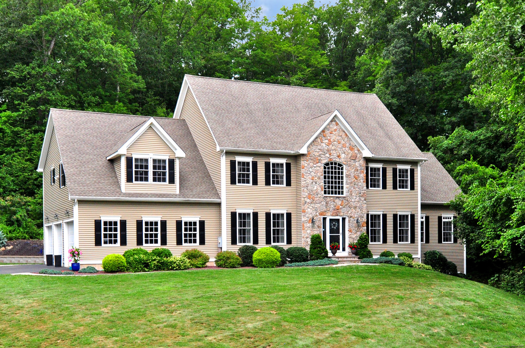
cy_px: 174
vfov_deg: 43.5
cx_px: 262
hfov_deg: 62.0
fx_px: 437
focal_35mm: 30
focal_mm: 20
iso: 1000
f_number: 8
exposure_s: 1/320
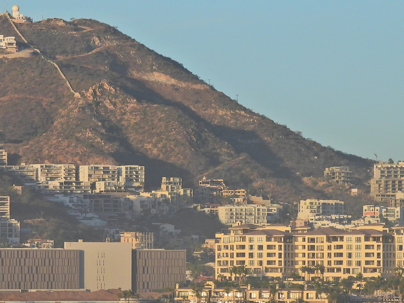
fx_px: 4142
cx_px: 58
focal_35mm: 355
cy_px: 156
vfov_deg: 4.2
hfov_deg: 5.6
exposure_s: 1/800
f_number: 4.5
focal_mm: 33
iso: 100
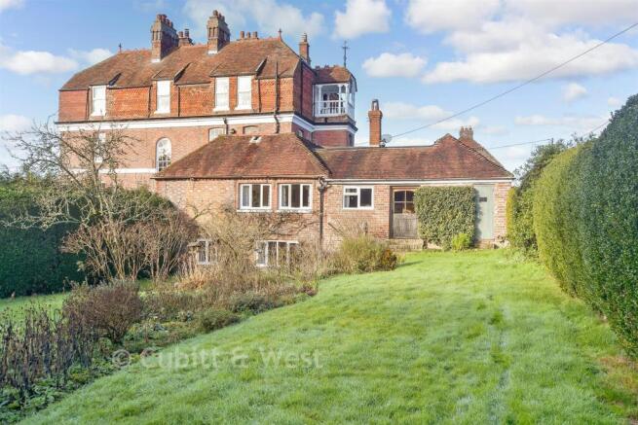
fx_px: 532
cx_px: 319
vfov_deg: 43.6
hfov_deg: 61.9
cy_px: 212
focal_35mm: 30
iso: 160
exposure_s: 1/125
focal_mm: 20
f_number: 8
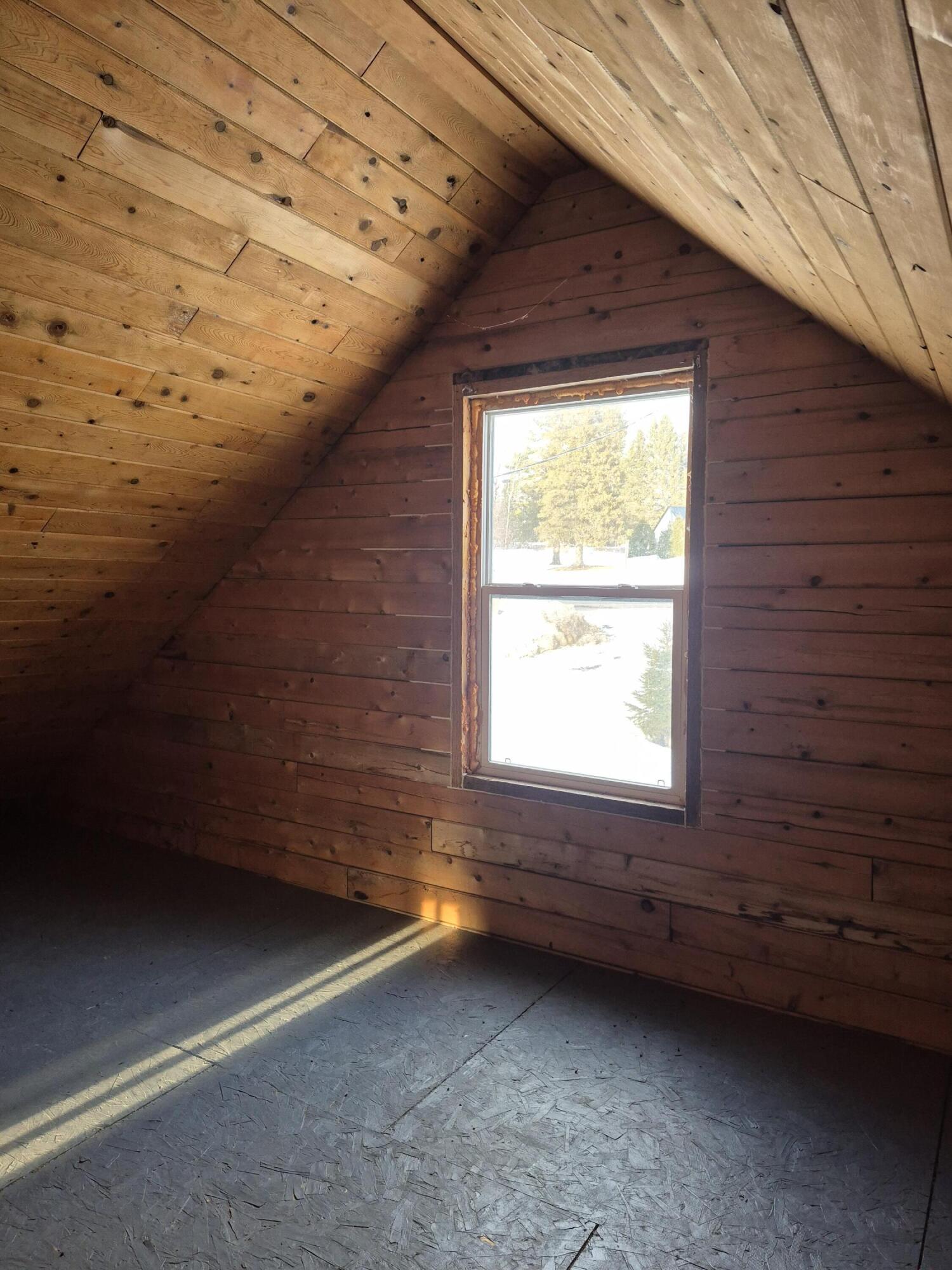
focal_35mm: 23
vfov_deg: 73.9
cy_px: 635
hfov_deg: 58.9
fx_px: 843
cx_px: 476
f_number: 1.8
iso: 250
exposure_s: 1/120
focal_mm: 5.4
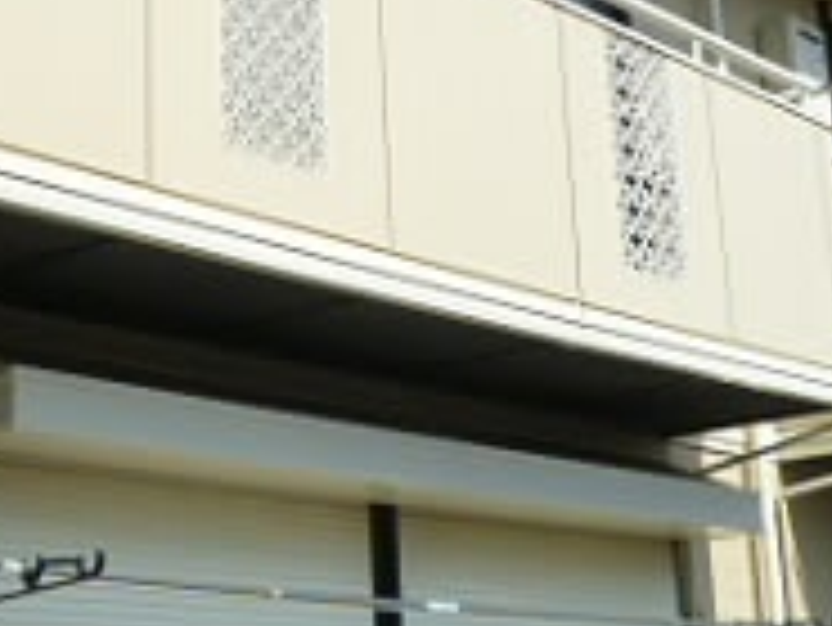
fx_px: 1948
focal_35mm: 81
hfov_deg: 24.0
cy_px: 113
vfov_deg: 18.0
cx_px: 310
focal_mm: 4.5
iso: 80
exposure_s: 1/400
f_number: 4.5
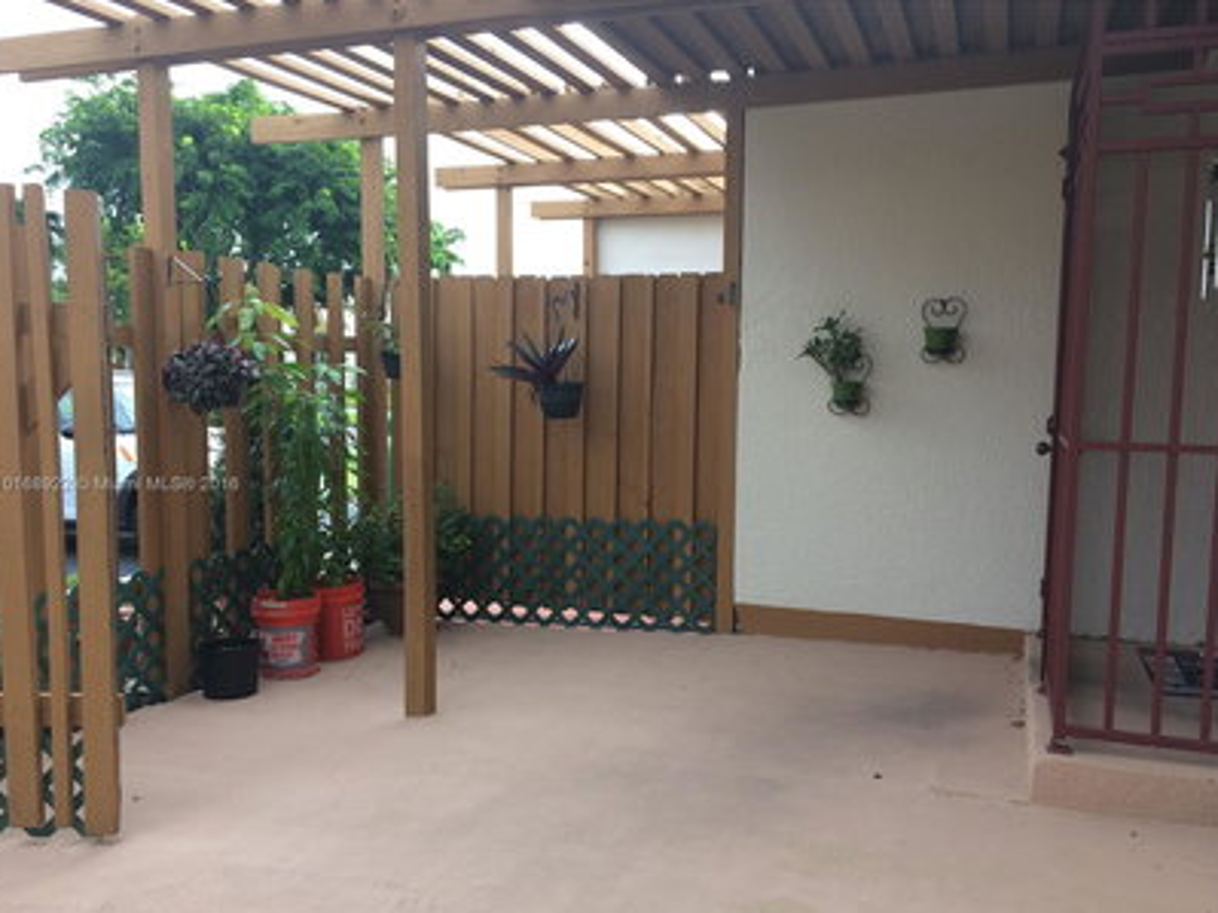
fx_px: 1090
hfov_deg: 58.4
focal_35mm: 31
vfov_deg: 45.4
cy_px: 486
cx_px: 630
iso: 32
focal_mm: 4.15
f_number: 2.2
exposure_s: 1/132
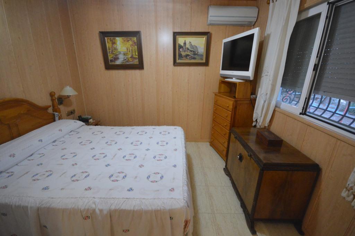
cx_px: 178
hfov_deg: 100.4
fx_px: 148
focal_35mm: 15
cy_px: 118
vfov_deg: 77.2
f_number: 4
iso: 3200
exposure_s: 1/50
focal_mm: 10
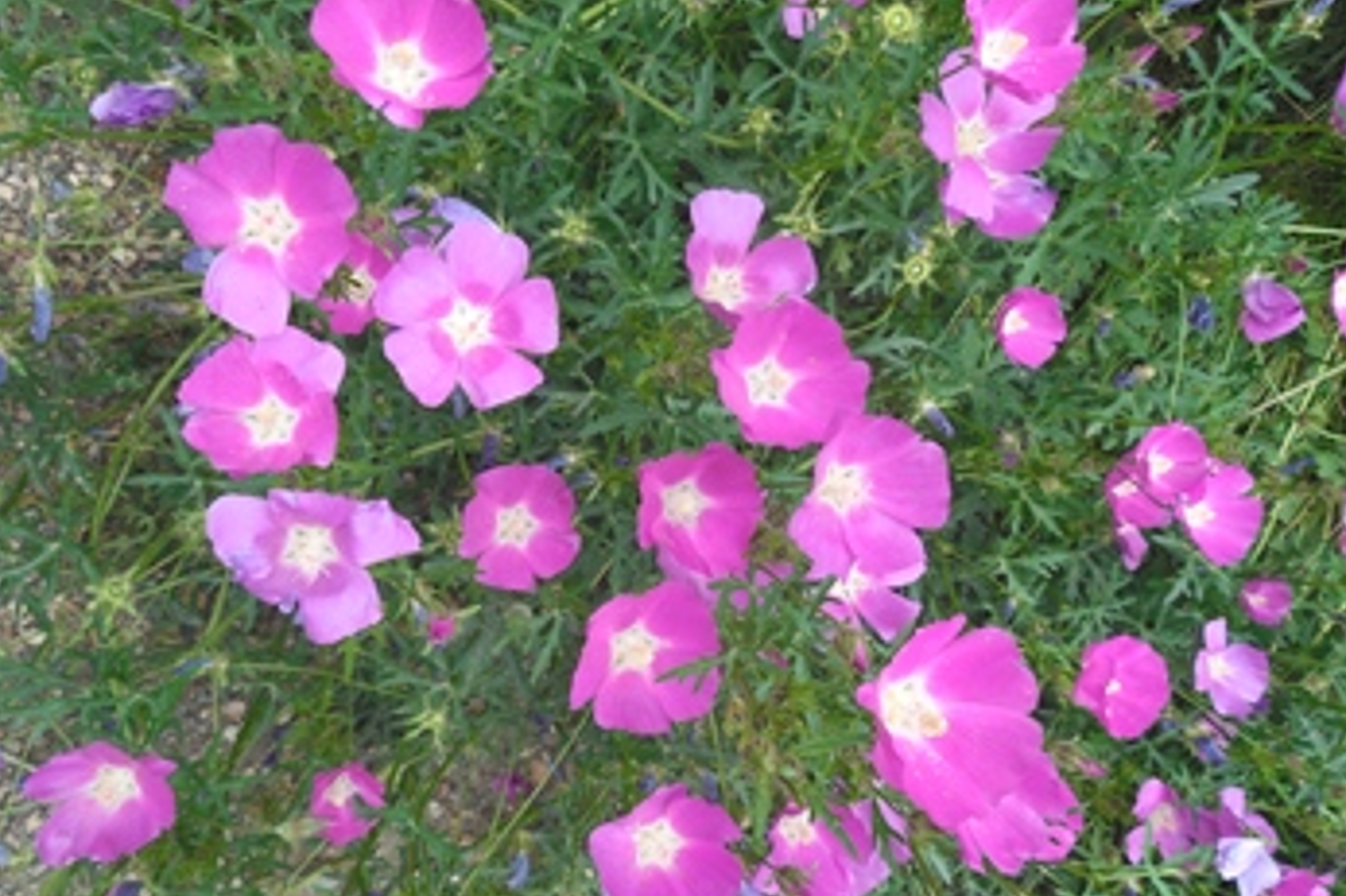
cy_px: 477
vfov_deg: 47.9
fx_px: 1009
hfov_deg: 67.4
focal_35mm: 27
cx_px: 687
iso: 125
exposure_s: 1/400
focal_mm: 4.5
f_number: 3.3
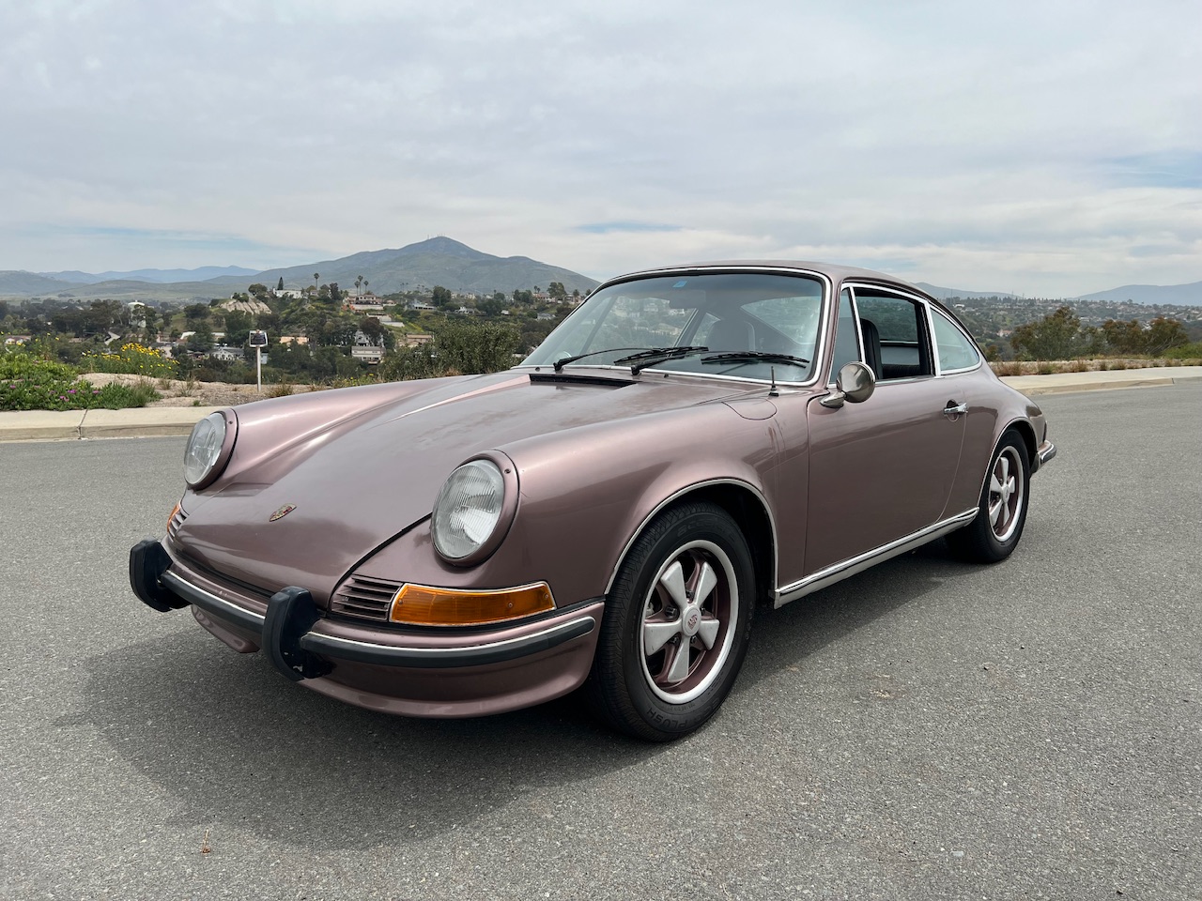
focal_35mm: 26
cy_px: 450
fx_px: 903
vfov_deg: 53.1
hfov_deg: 67.3
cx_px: 601
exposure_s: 1/5882
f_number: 1.5
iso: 50
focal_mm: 5.7
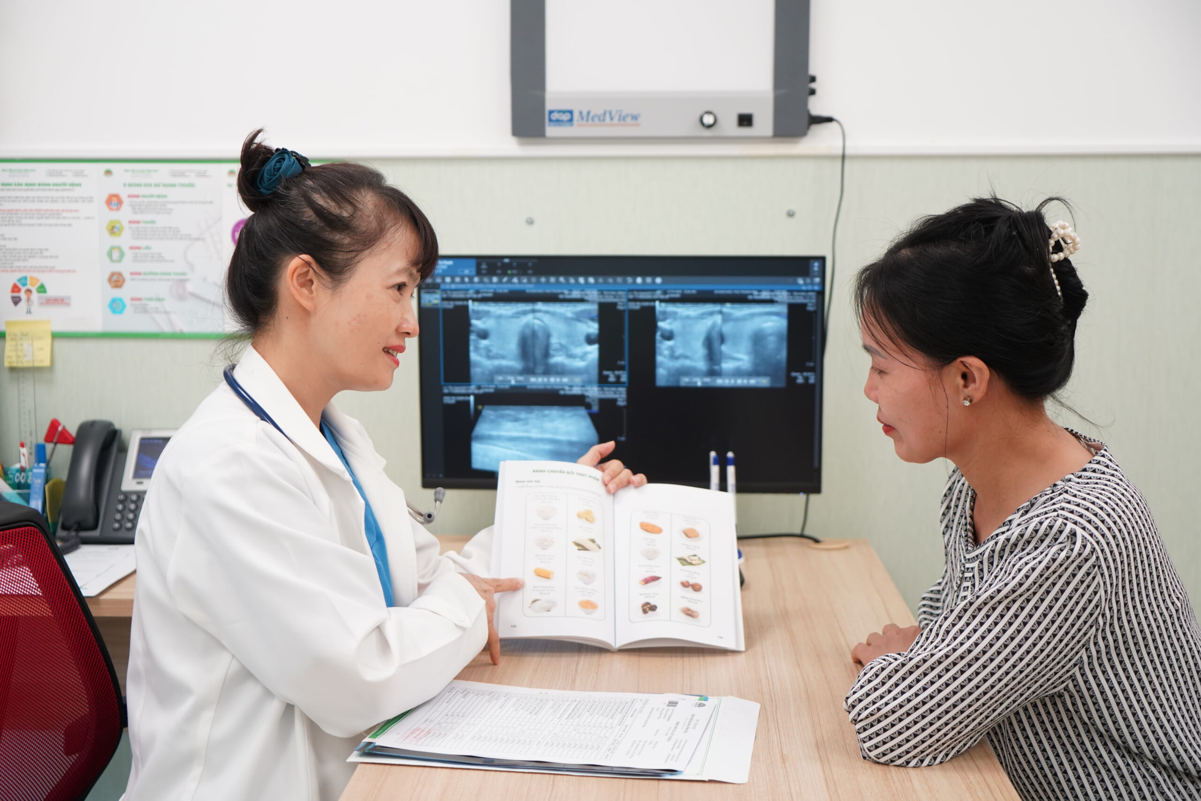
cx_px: 600
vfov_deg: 28.1
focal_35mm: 48
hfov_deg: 41.1
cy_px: 400
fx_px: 1602
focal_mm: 48
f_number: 4
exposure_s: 1/200
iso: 1250
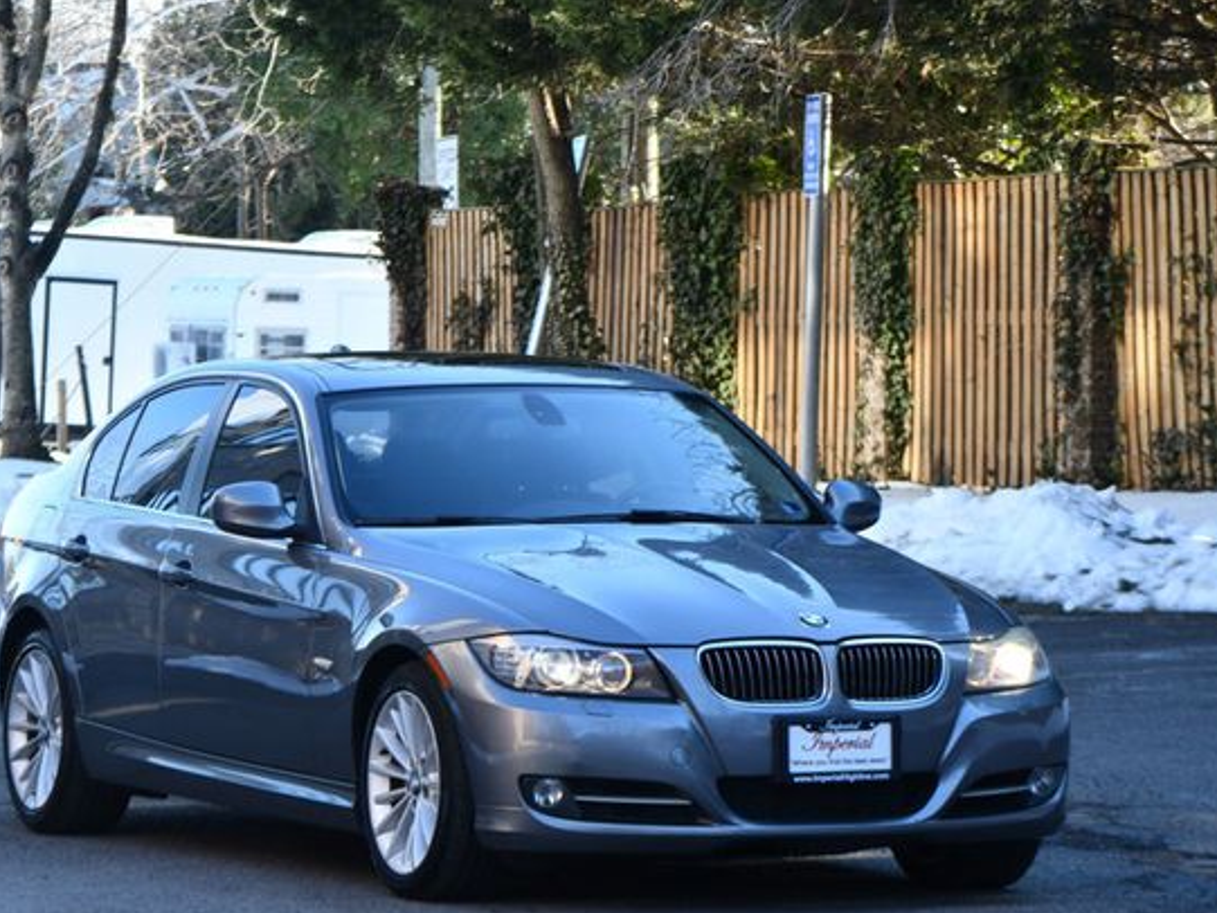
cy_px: 474
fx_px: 5873
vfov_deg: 8.9
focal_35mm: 167
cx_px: 531
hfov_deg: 11.8
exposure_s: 1/250
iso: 320
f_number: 5.6
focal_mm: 98
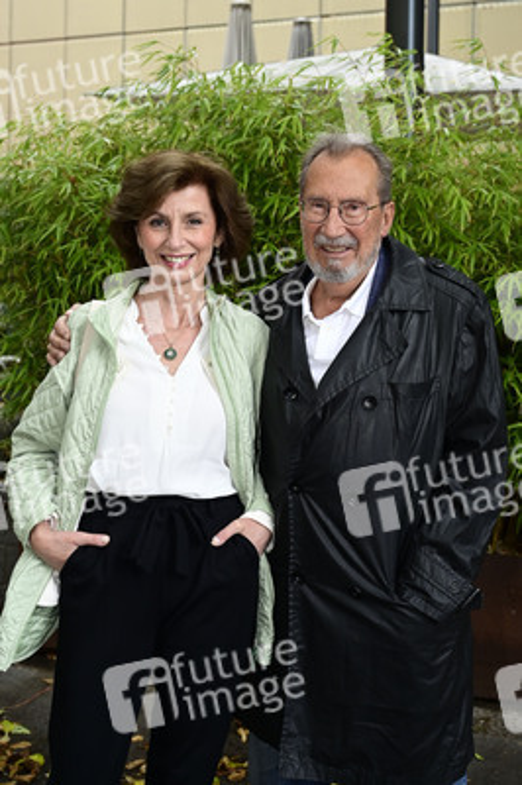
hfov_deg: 33.3
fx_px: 871
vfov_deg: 48.5
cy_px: 392
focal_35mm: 40
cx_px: 261
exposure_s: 1/200
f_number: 5
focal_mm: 40
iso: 1000
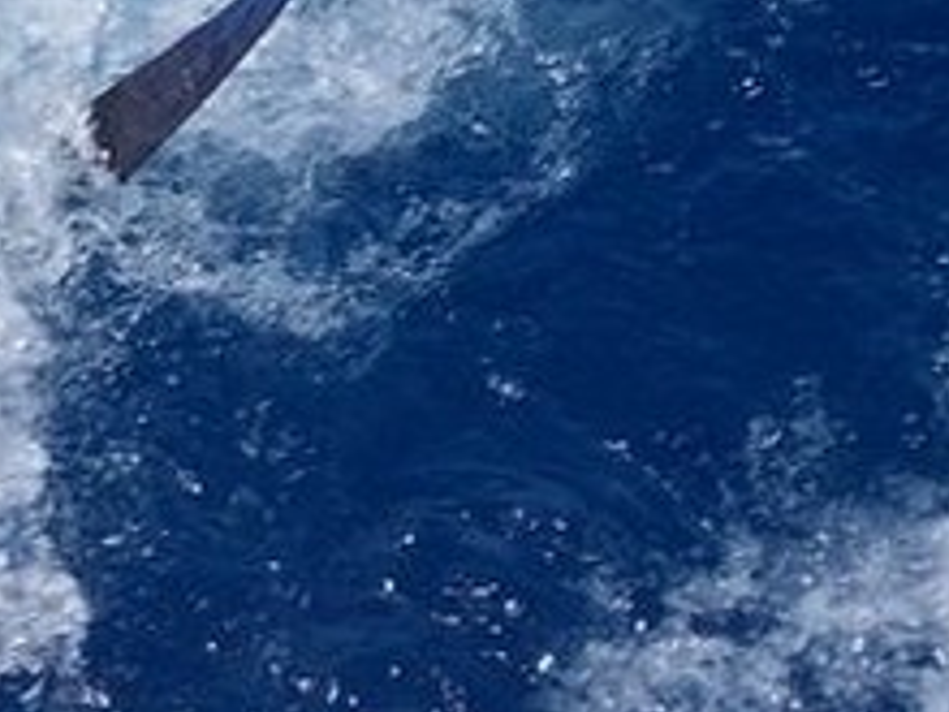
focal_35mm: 324
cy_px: 181
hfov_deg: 6.1
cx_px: 151
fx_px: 8882
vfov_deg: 4.6
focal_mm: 16
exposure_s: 1/500
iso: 125
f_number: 5.8
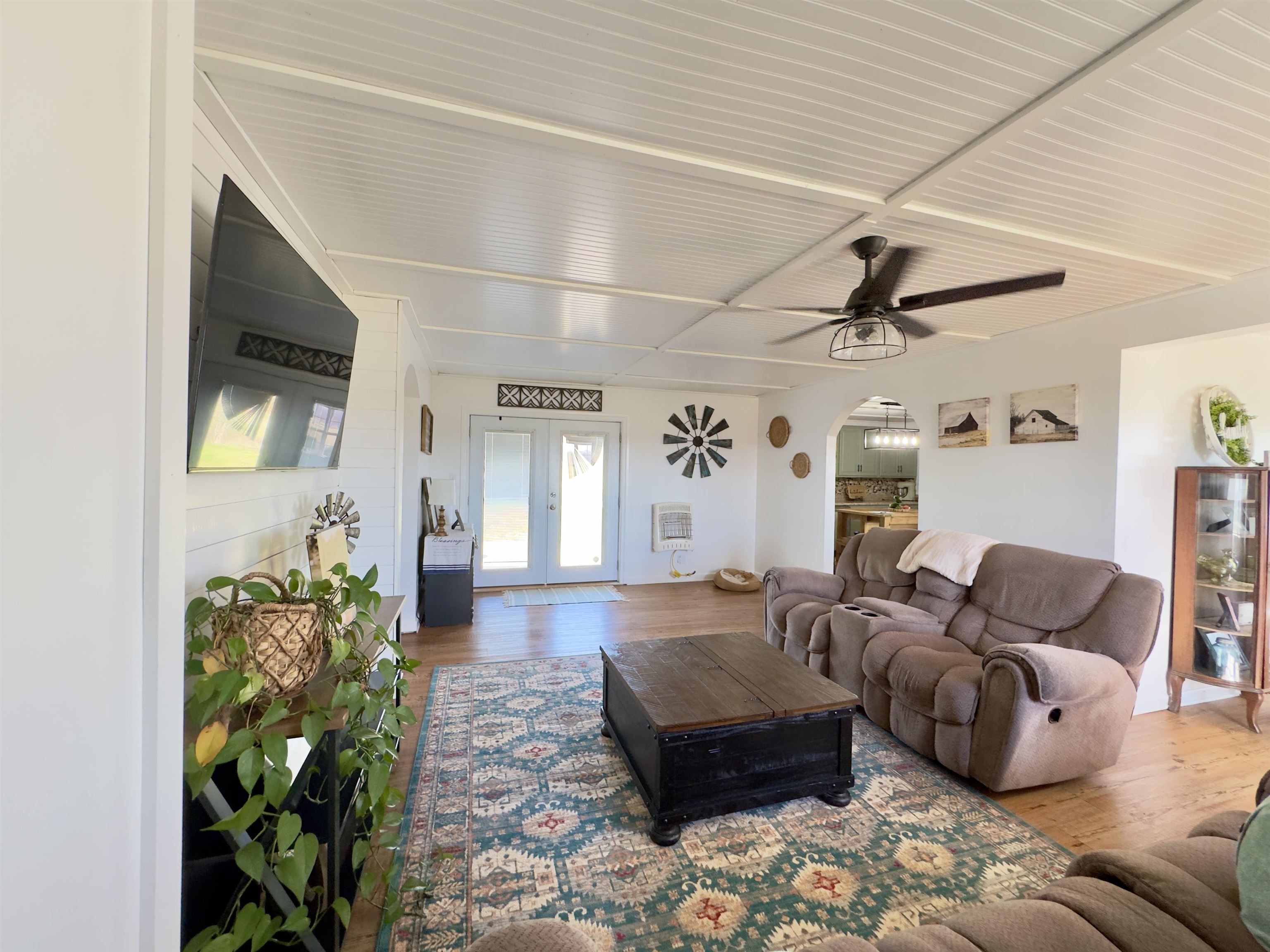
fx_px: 514
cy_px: 476
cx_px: 635
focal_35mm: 14
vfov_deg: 85.7
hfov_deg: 102.1
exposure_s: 1/60
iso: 320
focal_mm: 2.22
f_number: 2.2
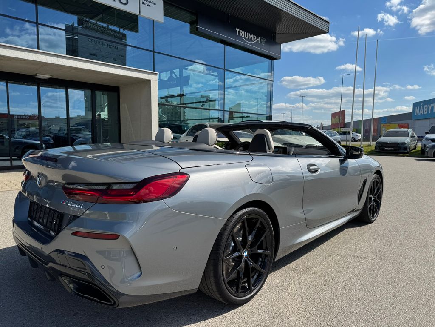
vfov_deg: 56.8
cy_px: 164
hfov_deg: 71.6
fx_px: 302
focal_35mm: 24
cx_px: 218
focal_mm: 6.76
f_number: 1.78
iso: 80
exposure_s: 1/6410
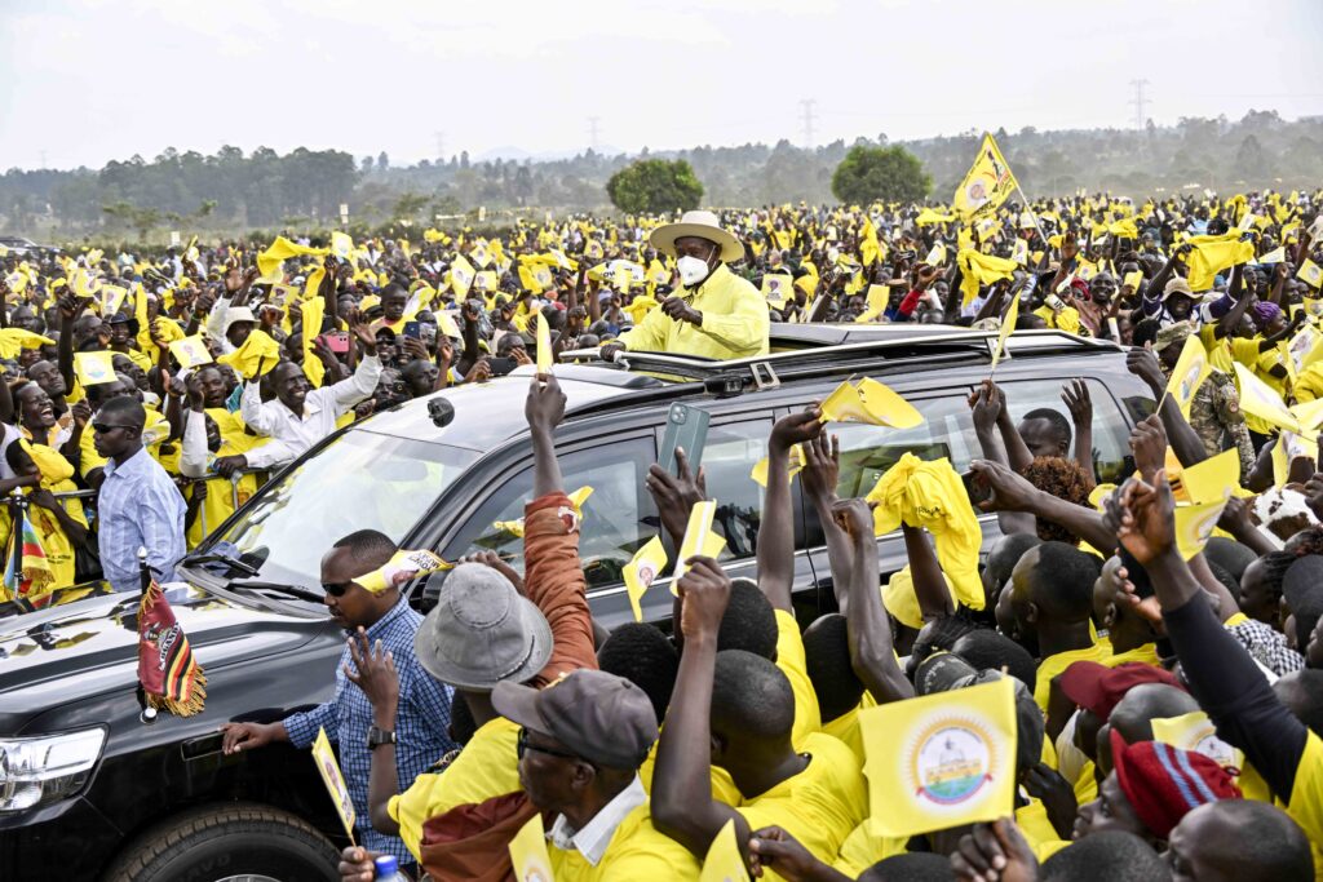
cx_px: 662
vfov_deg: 28.7
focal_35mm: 47
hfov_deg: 41.9
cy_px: 441
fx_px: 1727
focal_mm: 47
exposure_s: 1/1000
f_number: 6.3
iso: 560
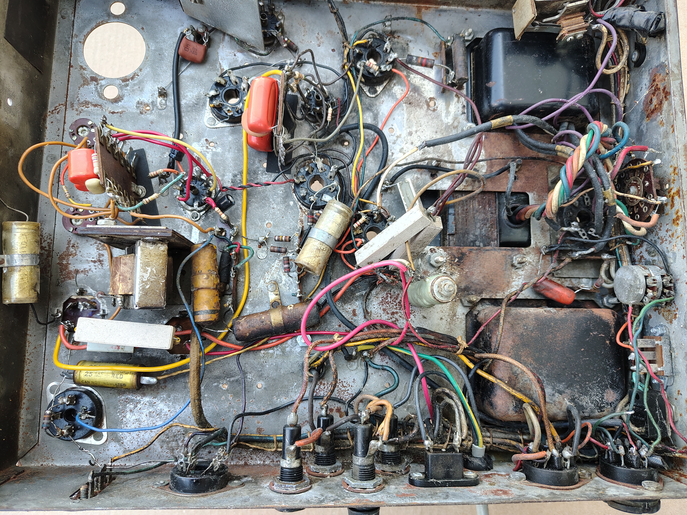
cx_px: 344
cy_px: 258
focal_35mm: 24
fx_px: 476
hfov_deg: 71.6
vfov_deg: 56.8
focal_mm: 5.56
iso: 155
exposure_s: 1/100
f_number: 1.8
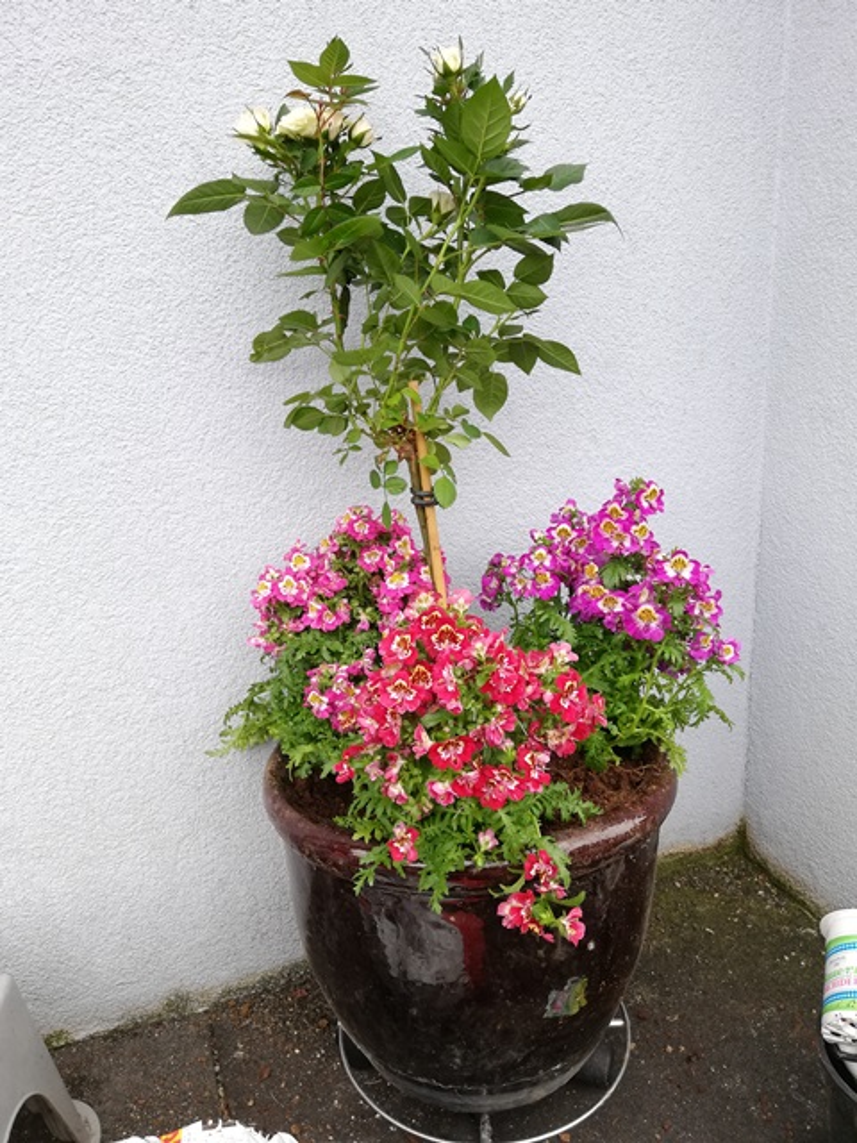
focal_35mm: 27
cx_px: 428
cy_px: 572
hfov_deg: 51.4
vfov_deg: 65.3
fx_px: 891
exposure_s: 1/100
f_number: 2.2
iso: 64
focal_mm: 3.81
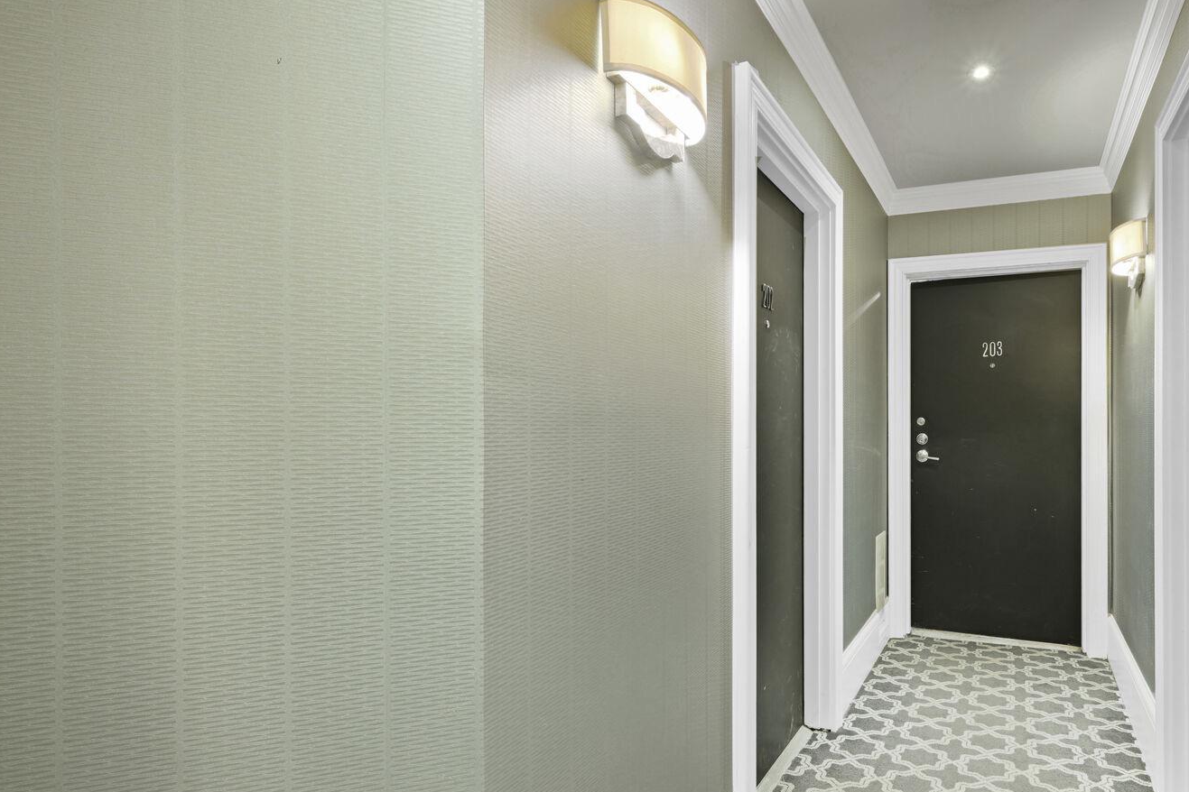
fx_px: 715
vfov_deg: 57.8
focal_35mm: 22
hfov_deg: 78.6
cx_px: 712
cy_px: 445
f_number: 9
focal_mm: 16.5
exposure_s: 8
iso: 200
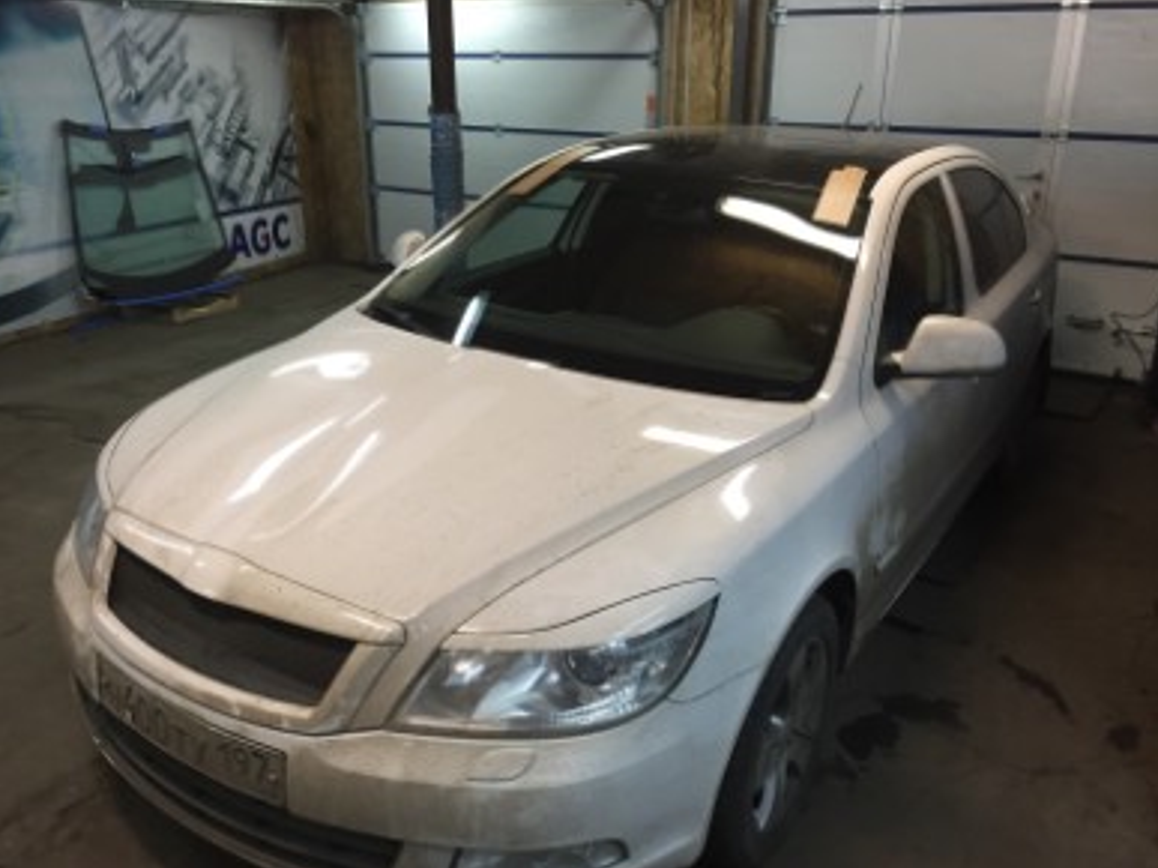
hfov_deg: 60.0
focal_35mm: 30
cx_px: 572
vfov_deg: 46.8
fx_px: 1003
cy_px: 443
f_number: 2.2
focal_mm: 4.15
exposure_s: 1/33
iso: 100
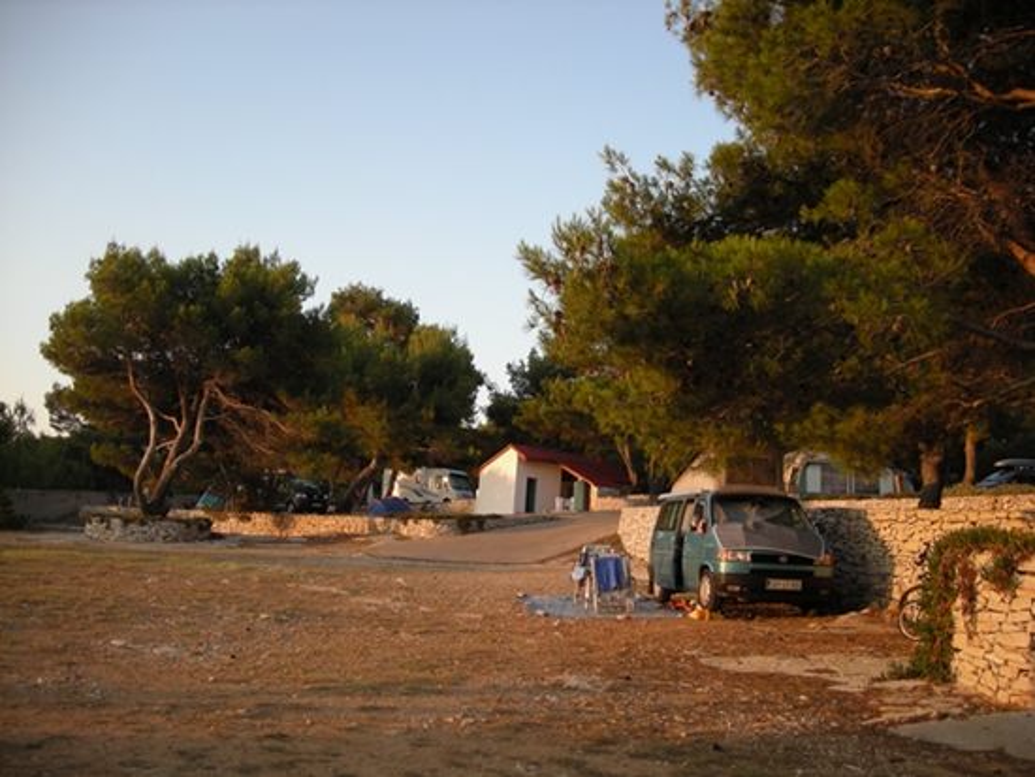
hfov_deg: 52.6
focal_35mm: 35
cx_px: 518
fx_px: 1047
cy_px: 388
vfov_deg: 40.7
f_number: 2.8
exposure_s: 1/116
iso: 50
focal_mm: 5.7
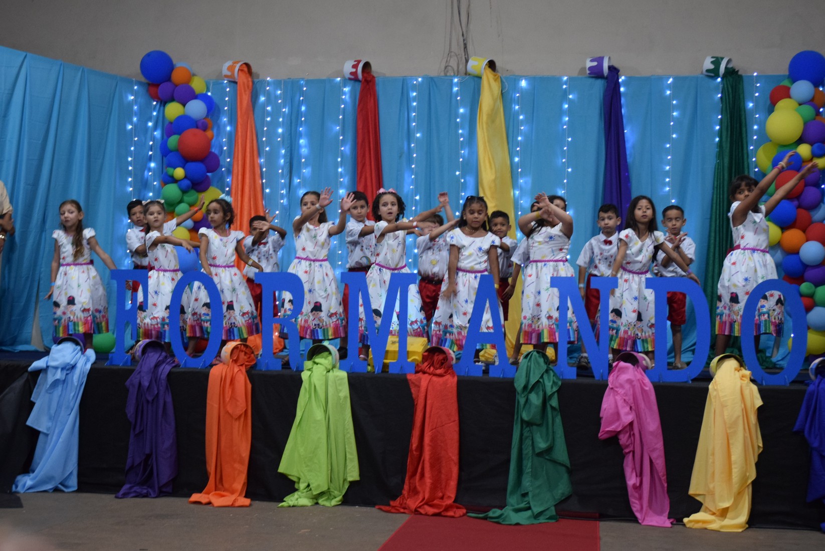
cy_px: 276
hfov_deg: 38.9
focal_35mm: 51
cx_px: 412
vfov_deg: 26.5
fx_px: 1170
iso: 2000
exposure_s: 1/60
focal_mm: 34
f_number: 4
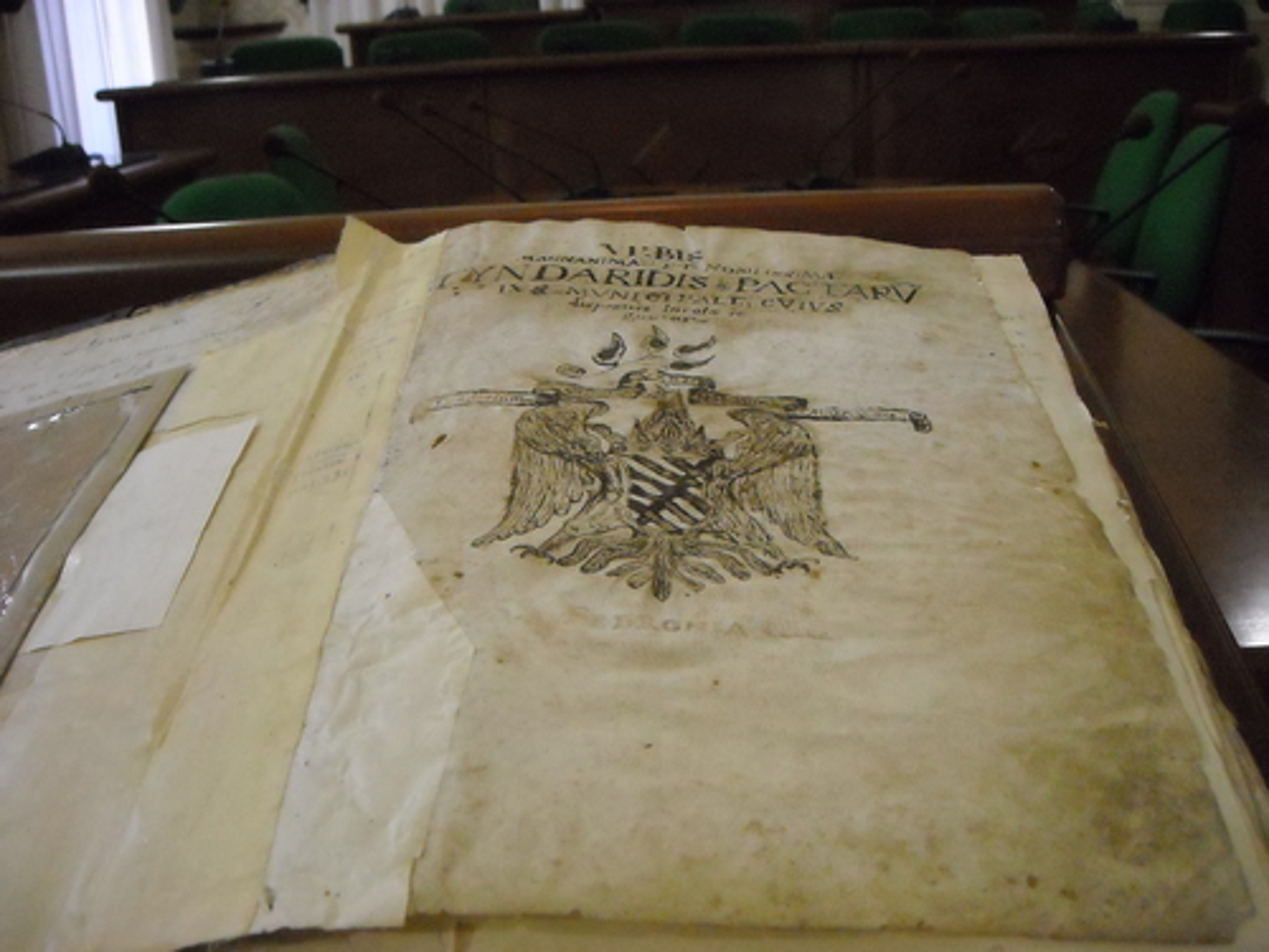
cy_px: 476
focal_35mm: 35
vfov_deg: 40.7
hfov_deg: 52.6
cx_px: 634
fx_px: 1283
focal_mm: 5.7
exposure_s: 1/135
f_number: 2.8
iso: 800
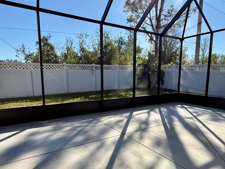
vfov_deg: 54.6
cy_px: 99
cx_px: 127
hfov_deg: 69.1
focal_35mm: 25
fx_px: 162
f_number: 2.2
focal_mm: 2.22
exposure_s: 1/1068
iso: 50
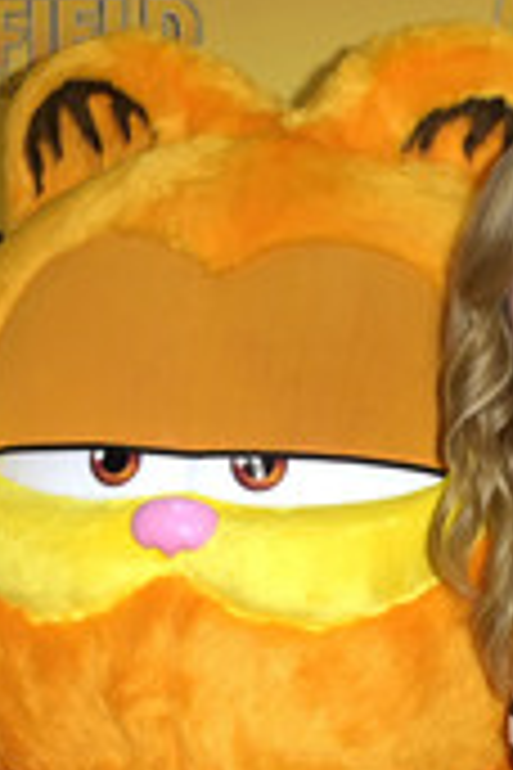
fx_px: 3484
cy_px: 603
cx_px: 133
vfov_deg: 12.6
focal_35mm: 163
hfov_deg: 8.4
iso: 640
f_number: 5.6
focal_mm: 62
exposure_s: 1/250
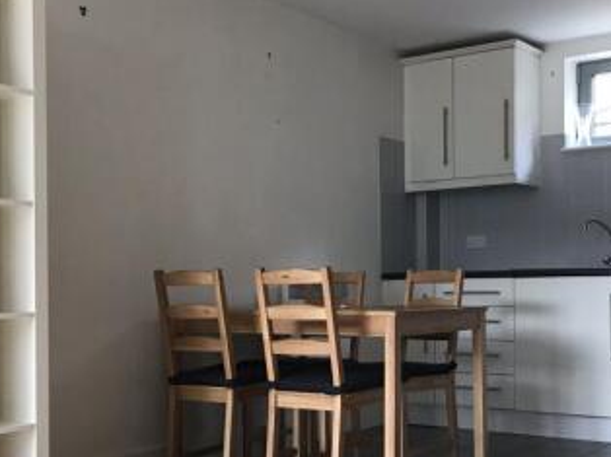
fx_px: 917
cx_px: 412
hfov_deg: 36.4
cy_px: 291
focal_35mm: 52
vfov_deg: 27.9
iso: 40
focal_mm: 3.99
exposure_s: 1/17
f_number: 1.8
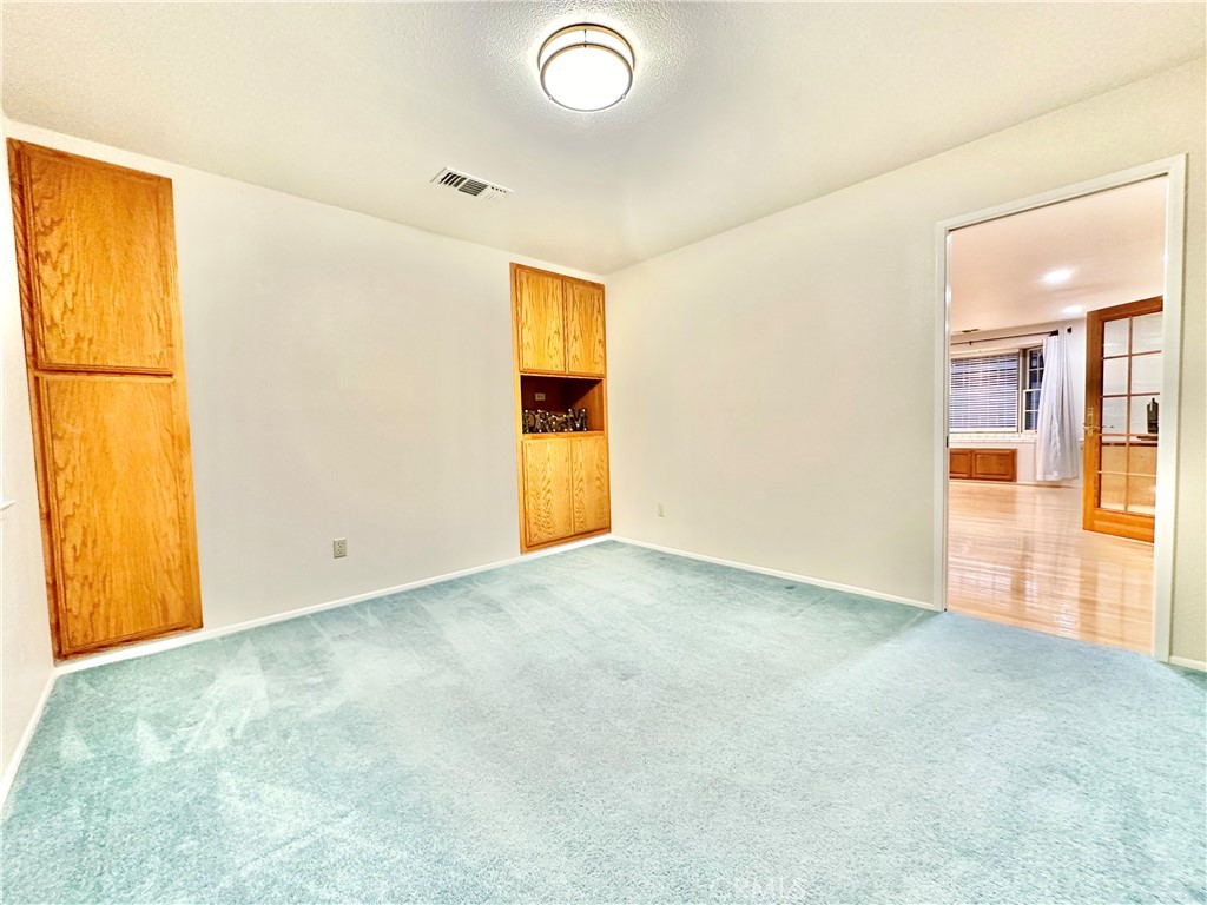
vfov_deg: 85.7
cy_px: 452
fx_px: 488
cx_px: 604
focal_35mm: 14
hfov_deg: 102.1
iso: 400
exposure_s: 1/60
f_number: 2.2
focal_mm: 2.22
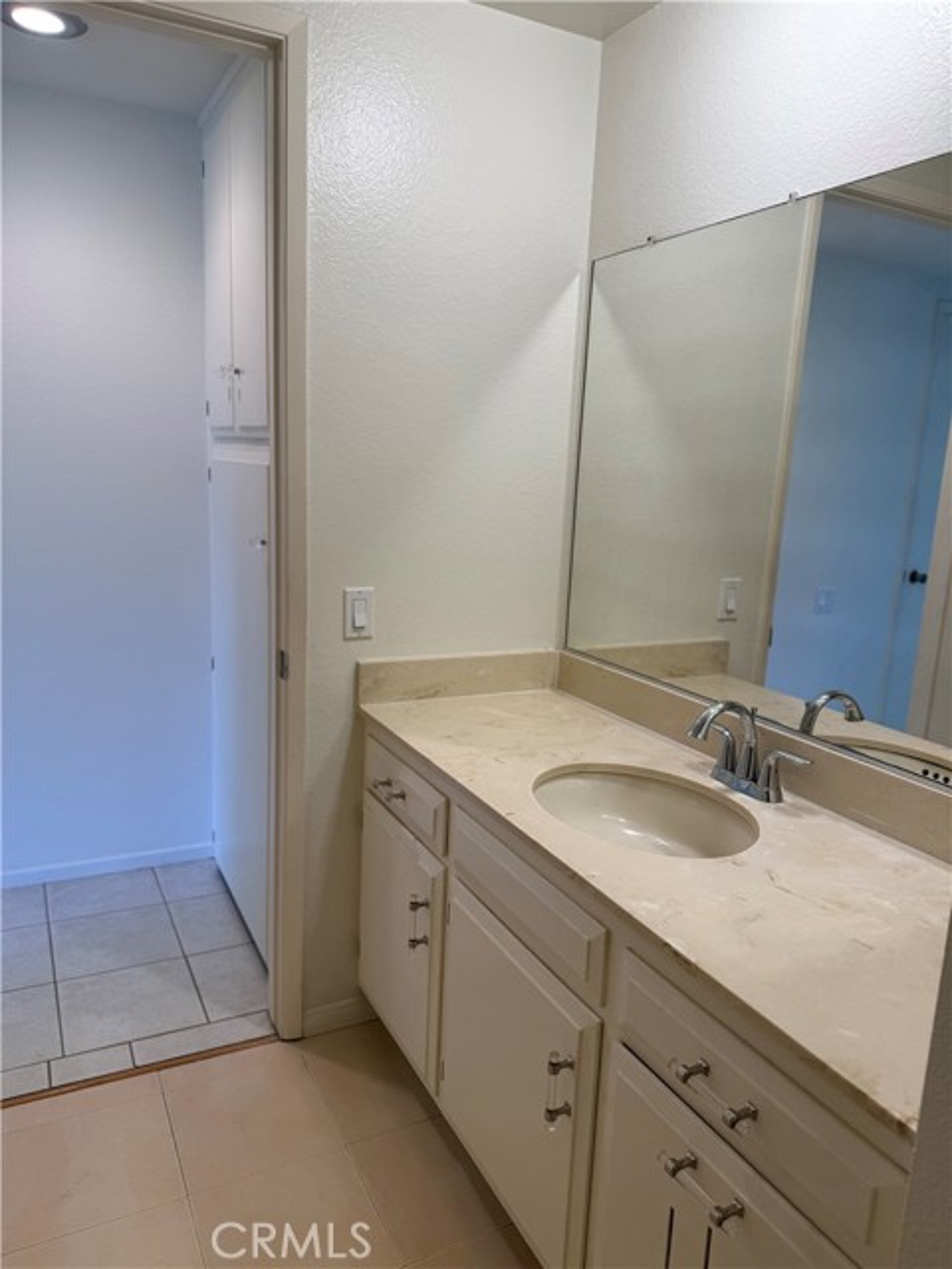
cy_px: 634
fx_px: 880
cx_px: 476
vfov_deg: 71.6
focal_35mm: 24
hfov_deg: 56.8
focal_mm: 6.76
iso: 100
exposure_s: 1/120
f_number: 1.78
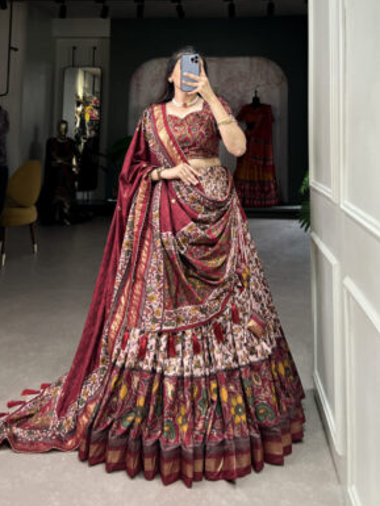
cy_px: 260
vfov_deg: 65.3
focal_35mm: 27
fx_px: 395
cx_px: 184
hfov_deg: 51.4
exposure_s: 1/100
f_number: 1.5
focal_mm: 5.7
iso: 125
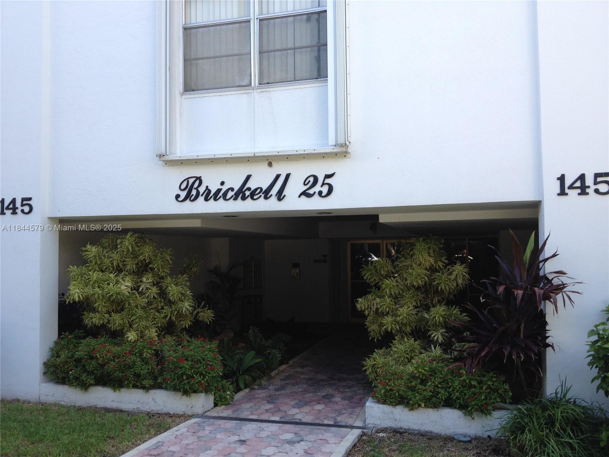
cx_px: 304
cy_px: 228
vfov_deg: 40.7
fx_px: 616
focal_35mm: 35
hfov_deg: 52.6
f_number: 2.4
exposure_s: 1/207
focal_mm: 4.28
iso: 50
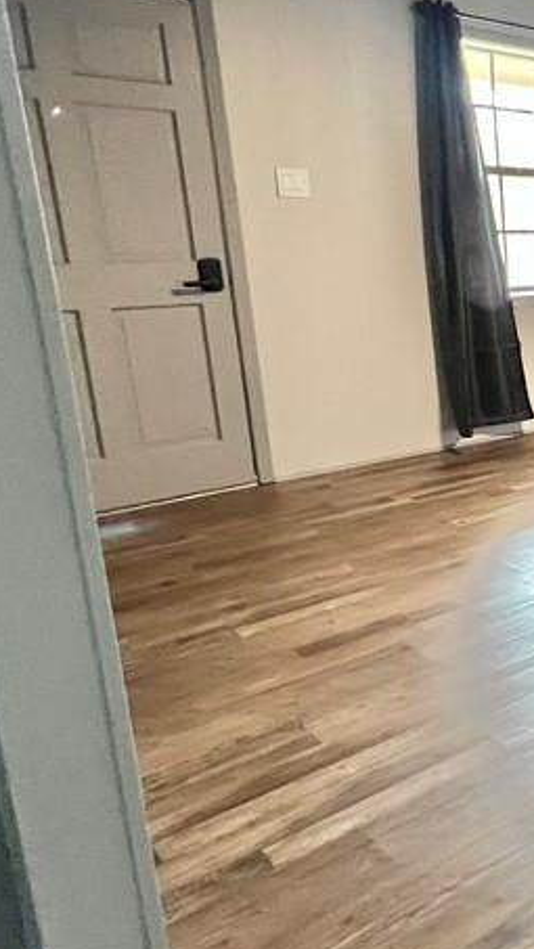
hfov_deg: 24.9
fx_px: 805
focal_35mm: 32
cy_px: 409
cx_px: 859
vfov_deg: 60.8
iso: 400
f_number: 1.8
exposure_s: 1/60
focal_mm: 1.57
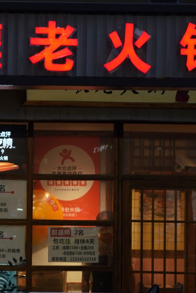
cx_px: 56
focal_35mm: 201
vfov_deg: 10.2
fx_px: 1640
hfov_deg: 6.8
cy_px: 75
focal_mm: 55
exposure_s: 1/50
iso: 200
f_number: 5
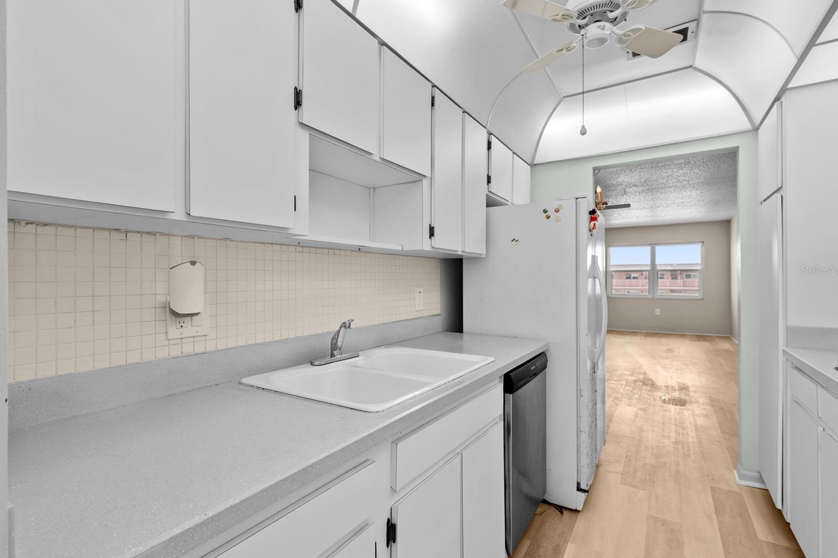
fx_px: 372
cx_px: 403
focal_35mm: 16
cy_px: 270
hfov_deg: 96.7
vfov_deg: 73.7
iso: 100
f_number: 7.1
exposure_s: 1/3
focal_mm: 10
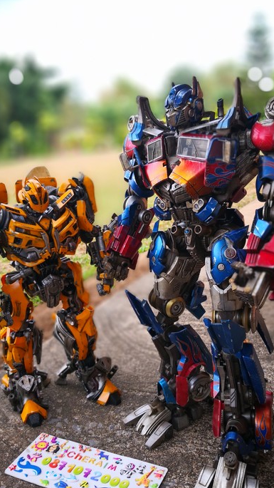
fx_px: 426
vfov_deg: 59.4
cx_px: 130
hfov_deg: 35.6
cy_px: 267
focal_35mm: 33
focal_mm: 3.95
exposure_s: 1/275
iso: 50
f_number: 2.4
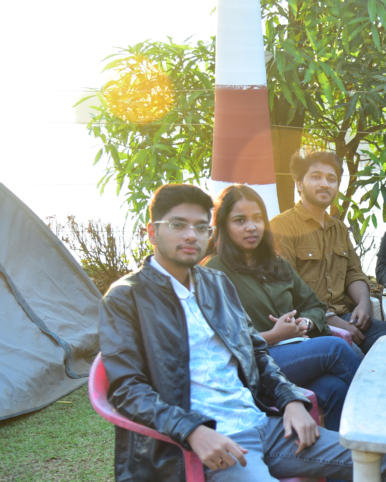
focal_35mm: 73
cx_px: 469
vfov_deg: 26.0
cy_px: 291
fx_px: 1043
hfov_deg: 19.7
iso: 500
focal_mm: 38
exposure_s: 1/125
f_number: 4
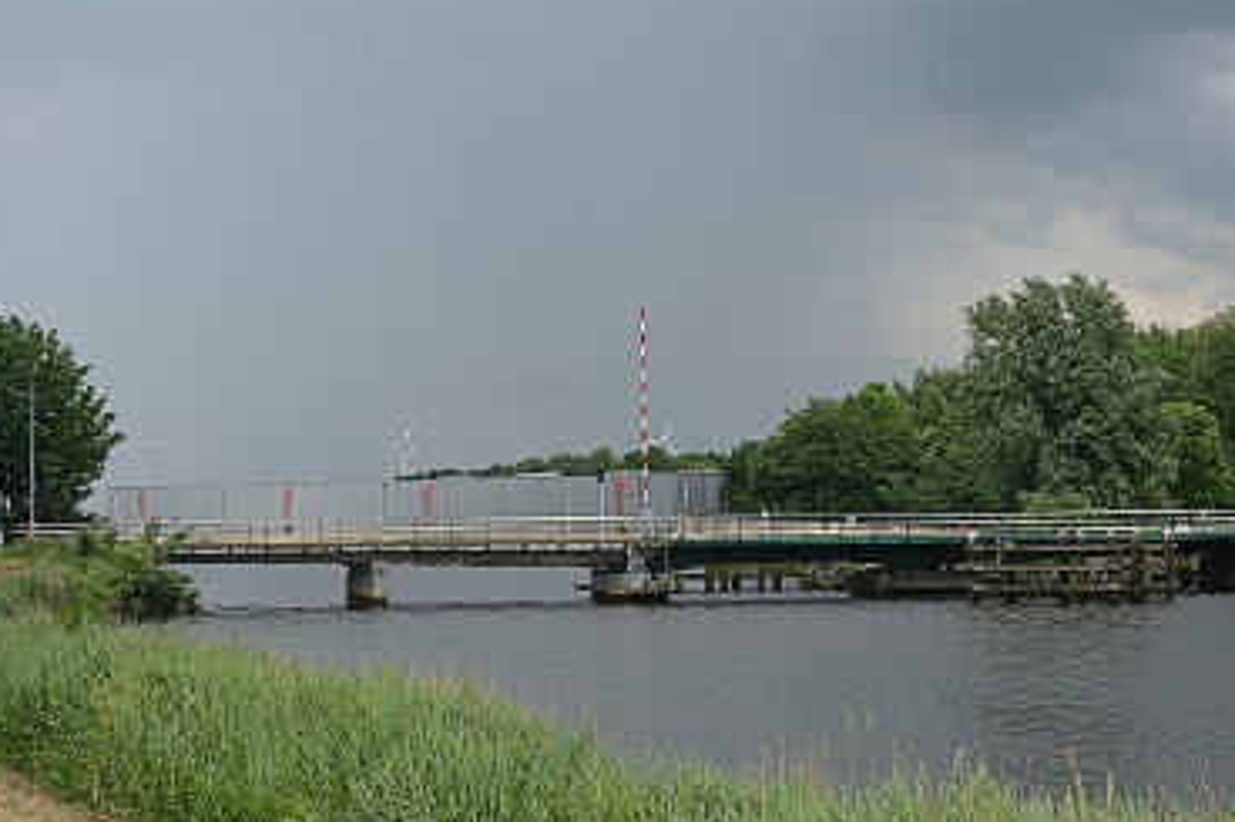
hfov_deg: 21.9
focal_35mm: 93
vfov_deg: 14.7
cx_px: 700
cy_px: 476
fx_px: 3189
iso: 100
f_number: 6.3
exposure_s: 1/250
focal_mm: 50
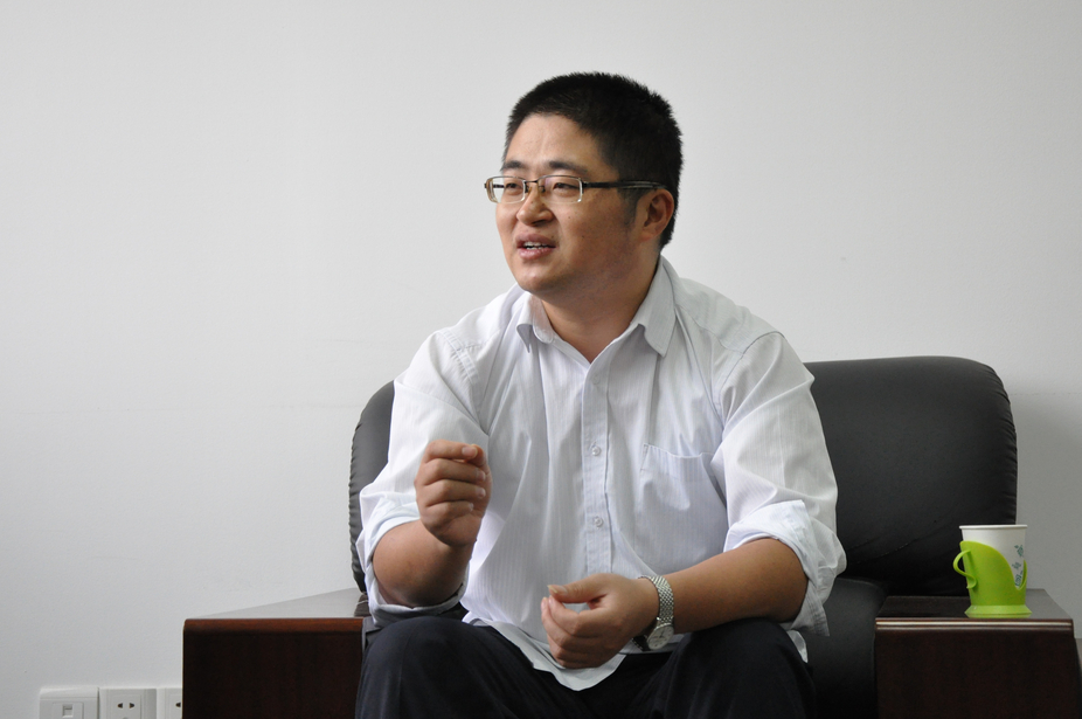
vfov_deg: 16.8
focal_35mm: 81
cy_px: 368
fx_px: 2431
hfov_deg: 25.1
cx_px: 548
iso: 1600
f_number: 5.6
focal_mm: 50
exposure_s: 1/80
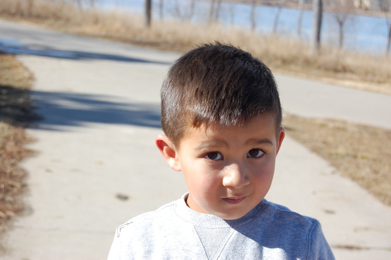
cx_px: 196
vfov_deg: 16.5
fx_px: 895
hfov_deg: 24.6
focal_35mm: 82
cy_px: 130
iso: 200
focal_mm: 55
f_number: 9
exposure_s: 1/320
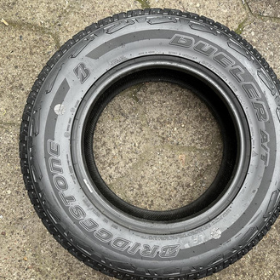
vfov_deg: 55.6
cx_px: 160
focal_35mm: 29
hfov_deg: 55.4
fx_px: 265
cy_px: 143
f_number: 1.78
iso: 125
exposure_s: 1/121
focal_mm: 6.86
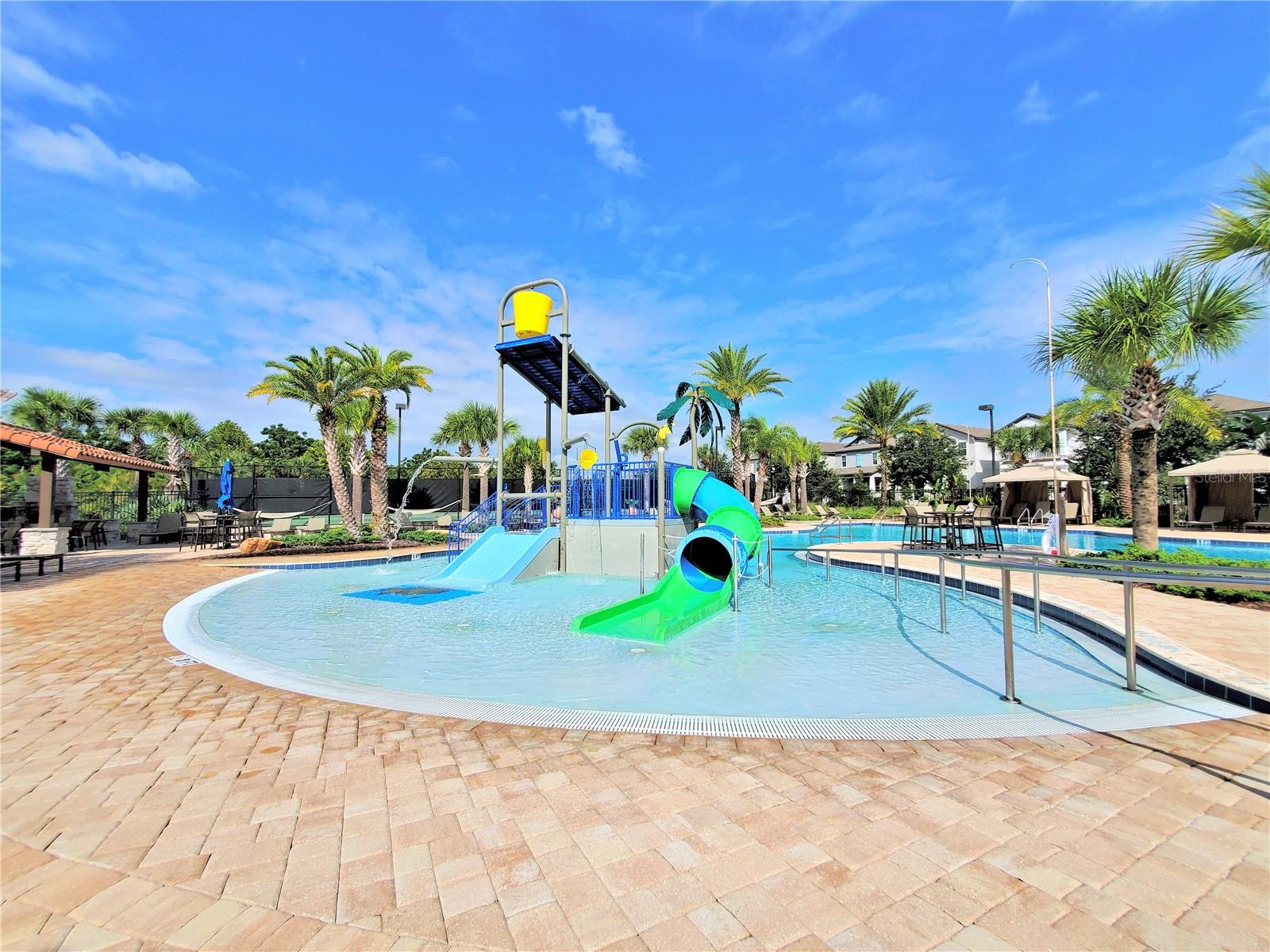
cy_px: 476
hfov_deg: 106.2
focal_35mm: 13
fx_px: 477
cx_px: 635
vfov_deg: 89.9
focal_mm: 1.8
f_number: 2.2
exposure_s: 1/2037
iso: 50
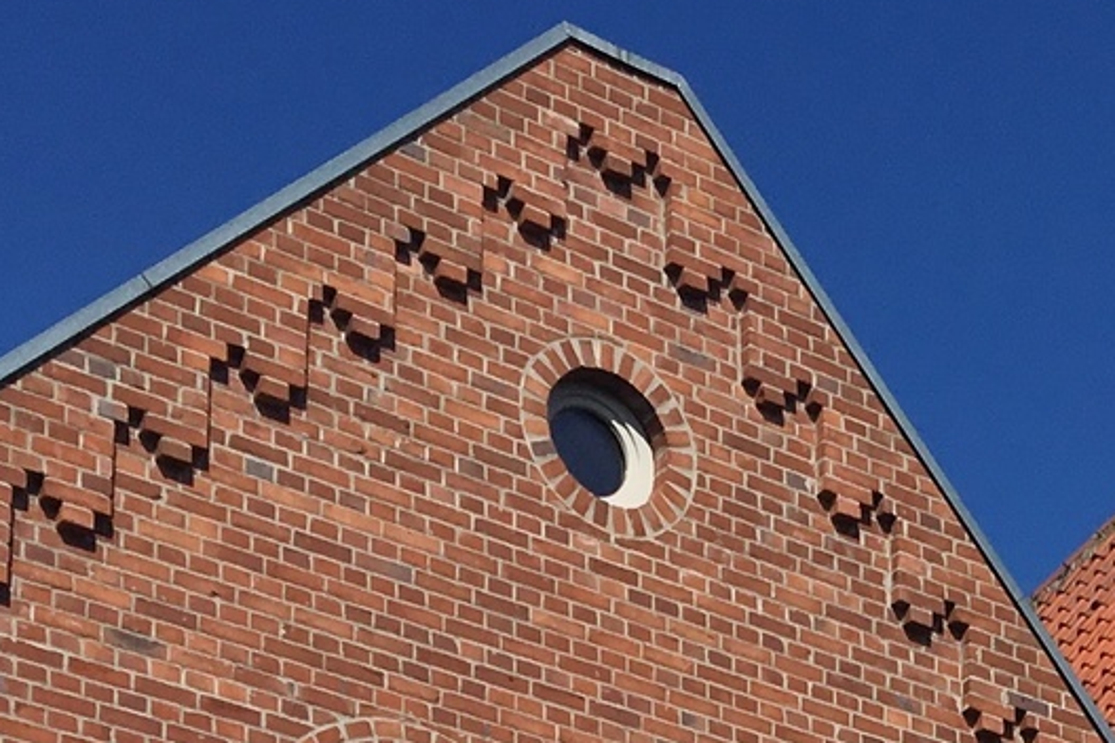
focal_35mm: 117
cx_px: 1001
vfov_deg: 10.6
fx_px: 3623
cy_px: 1556
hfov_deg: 17.2
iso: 25
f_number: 2.2
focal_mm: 4.15
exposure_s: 1/3663
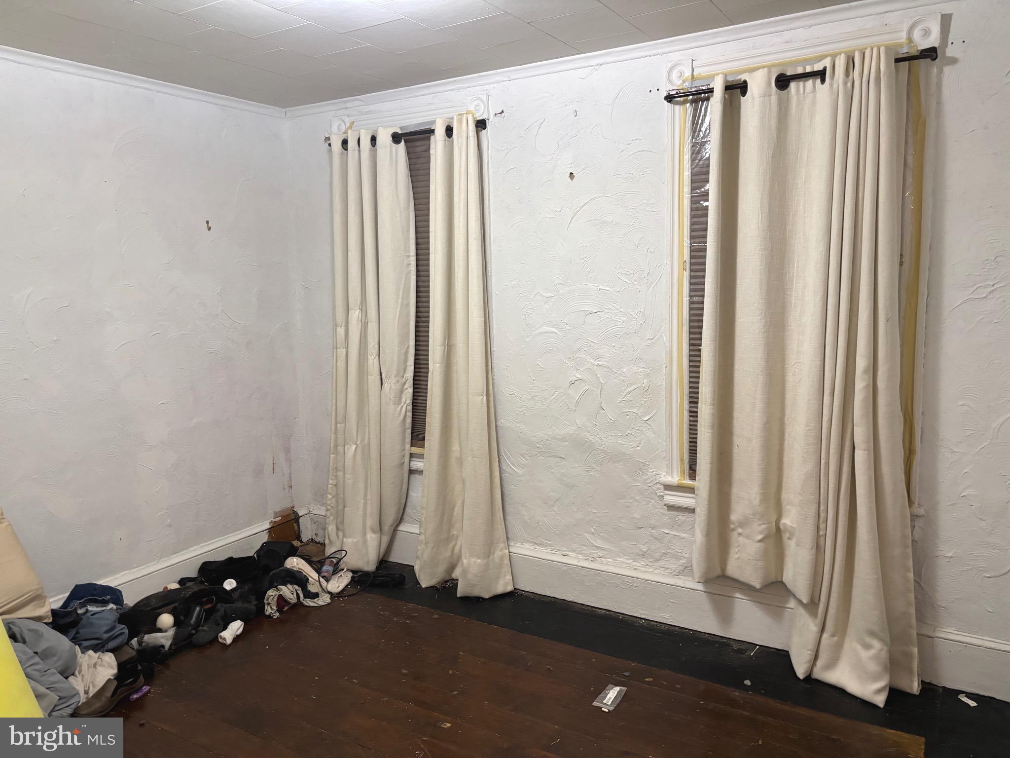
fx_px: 759
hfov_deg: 67.3
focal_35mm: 26
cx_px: 505
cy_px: 379
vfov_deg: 53.1
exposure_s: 1/60
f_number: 1.6
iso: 250
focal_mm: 5.96
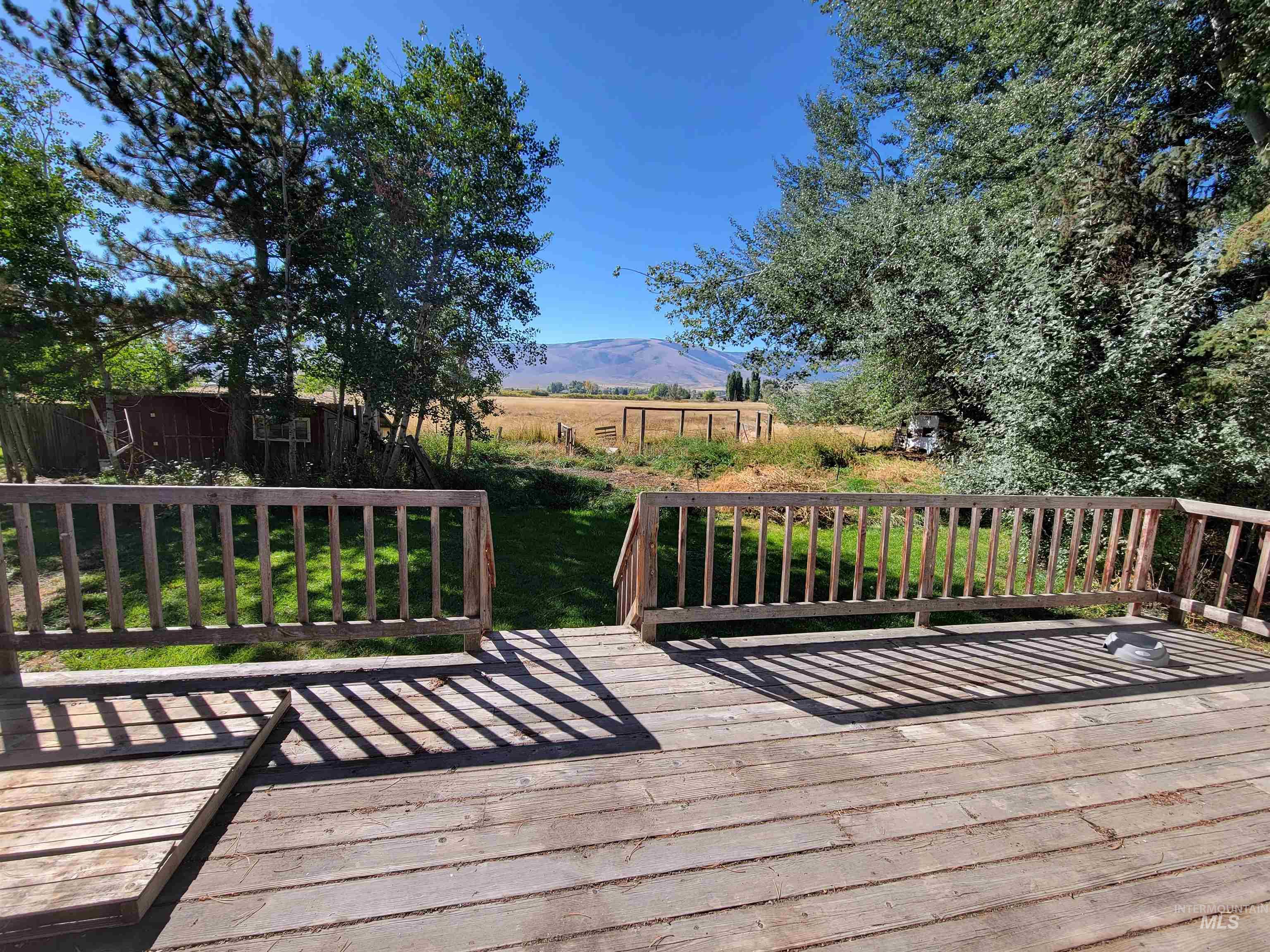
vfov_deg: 89.9
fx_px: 477
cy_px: 476
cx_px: 635
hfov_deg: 106.2
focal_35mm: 13
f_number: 2.2
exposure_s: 1/932
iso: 50
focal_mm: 2.2
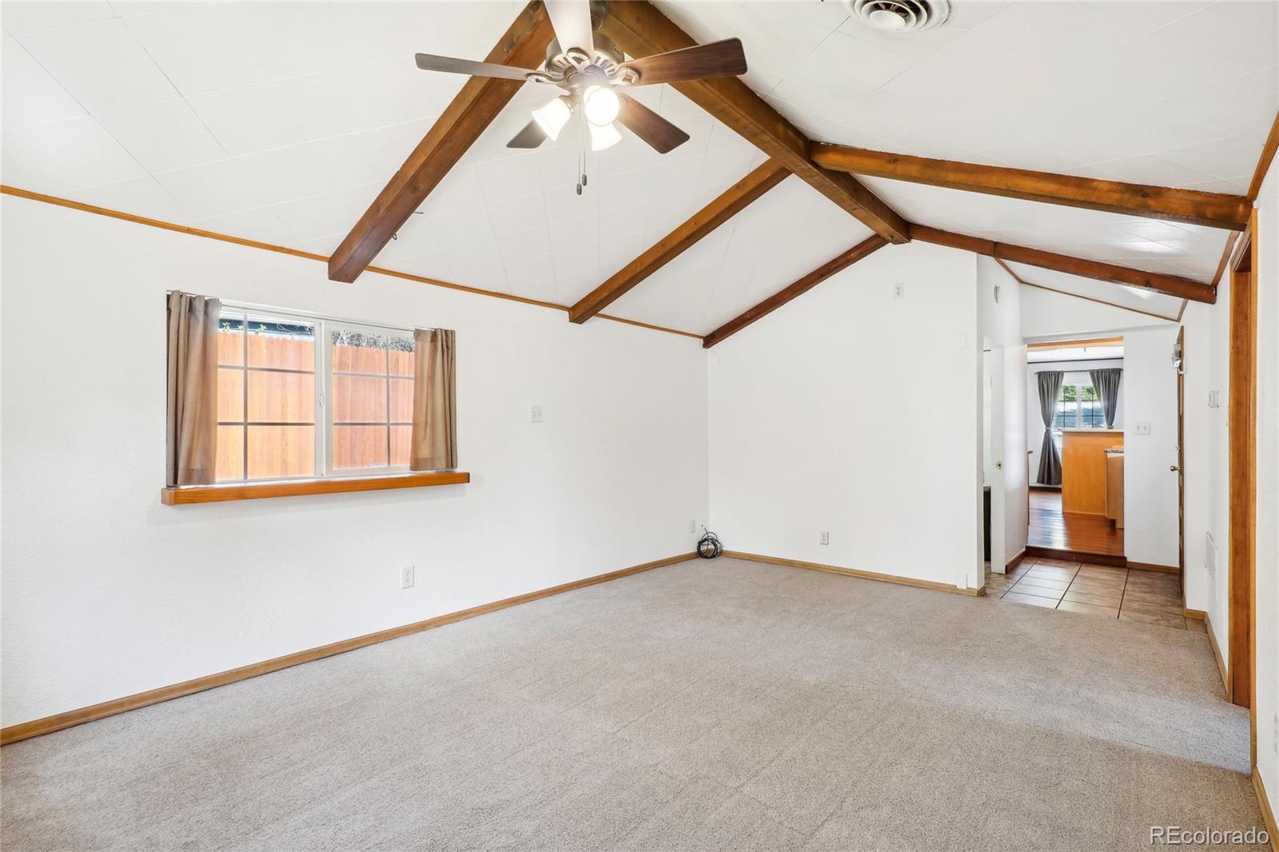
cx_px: 640
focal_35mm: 16
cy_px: 426
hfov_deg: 95.0
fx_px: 586
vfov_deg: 72.0
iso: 400
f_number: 8
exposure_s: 1/10
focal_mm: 11
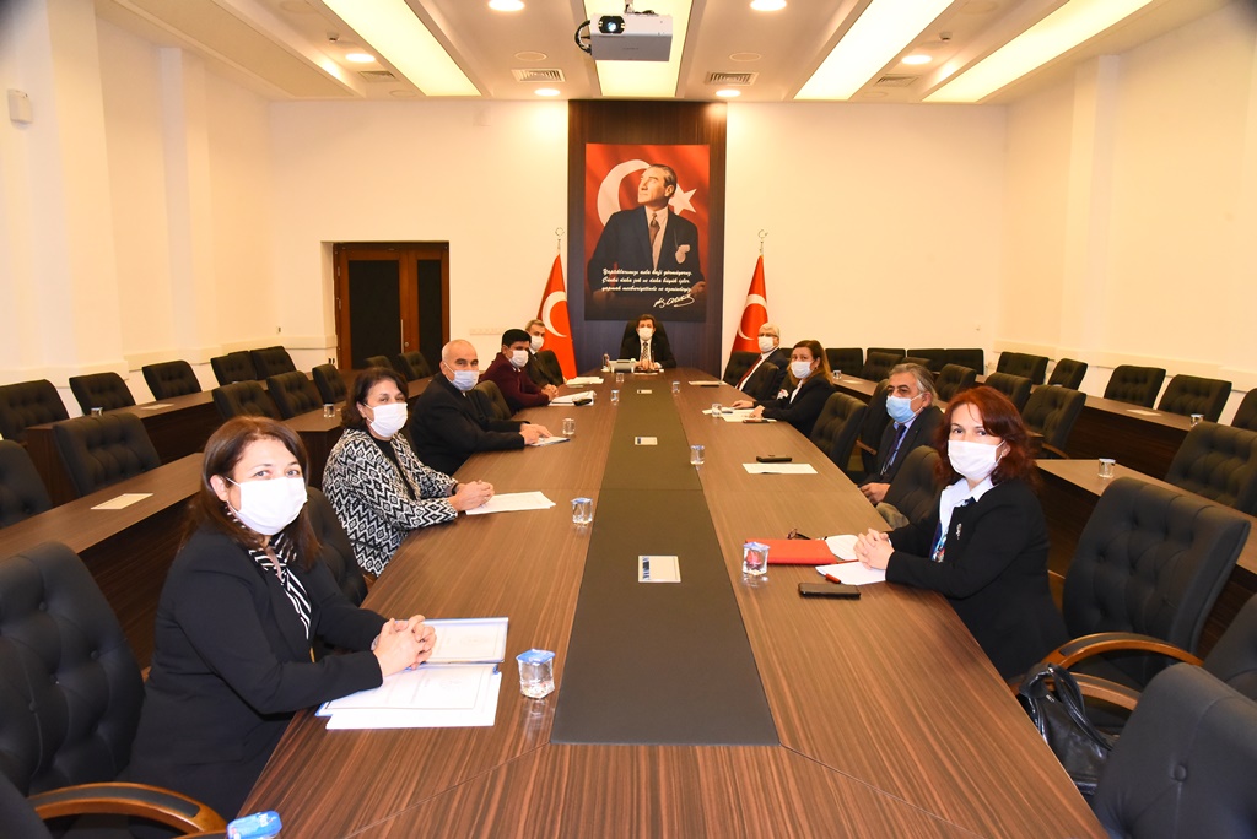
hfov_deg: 73.7
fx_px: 838
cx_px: 628
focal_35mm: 24
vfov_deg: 53.2
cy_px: 420
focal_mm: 24
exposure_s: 1/125
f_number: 8
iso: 6400
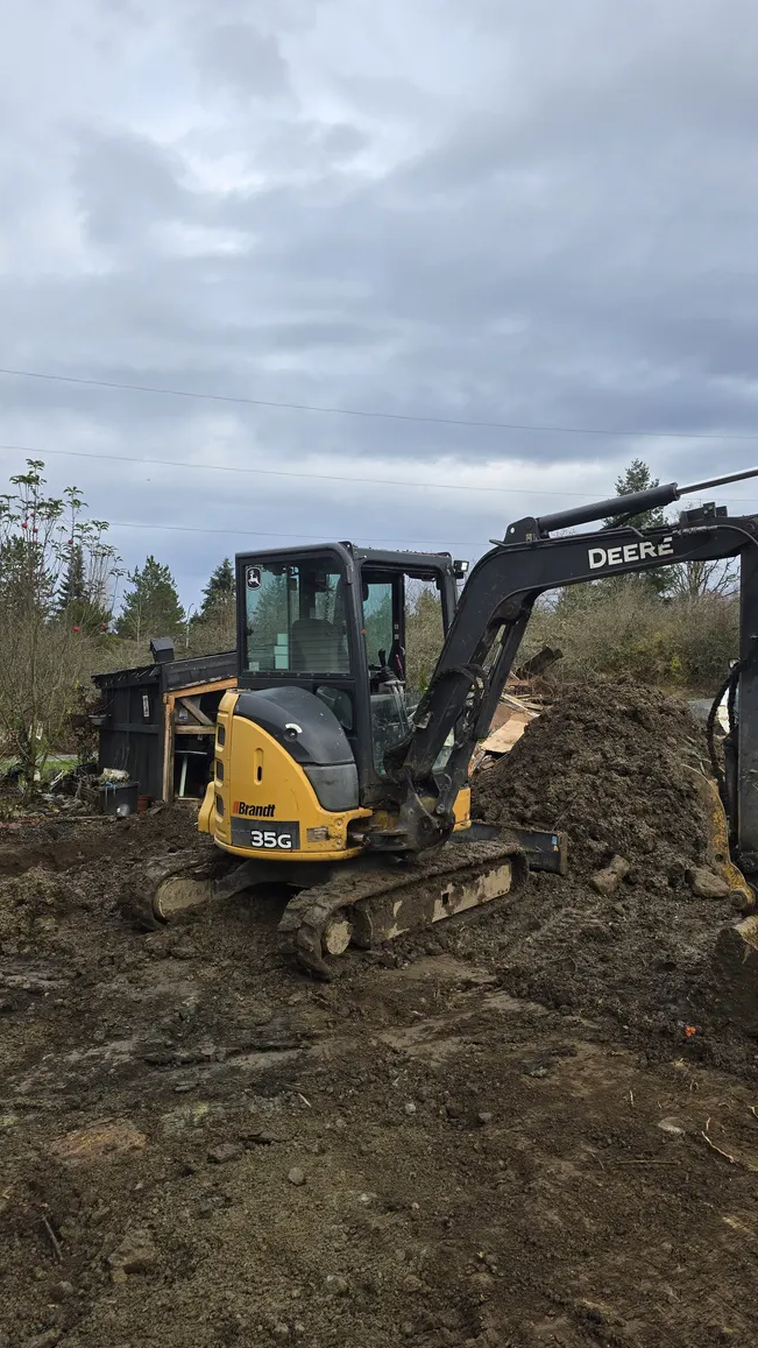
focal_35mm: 26
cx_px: 480
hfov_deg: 44.0
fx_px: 929
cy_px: 671
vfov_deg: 71.9
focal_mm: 6.3
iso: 12
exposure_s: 1/180
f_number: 1.7
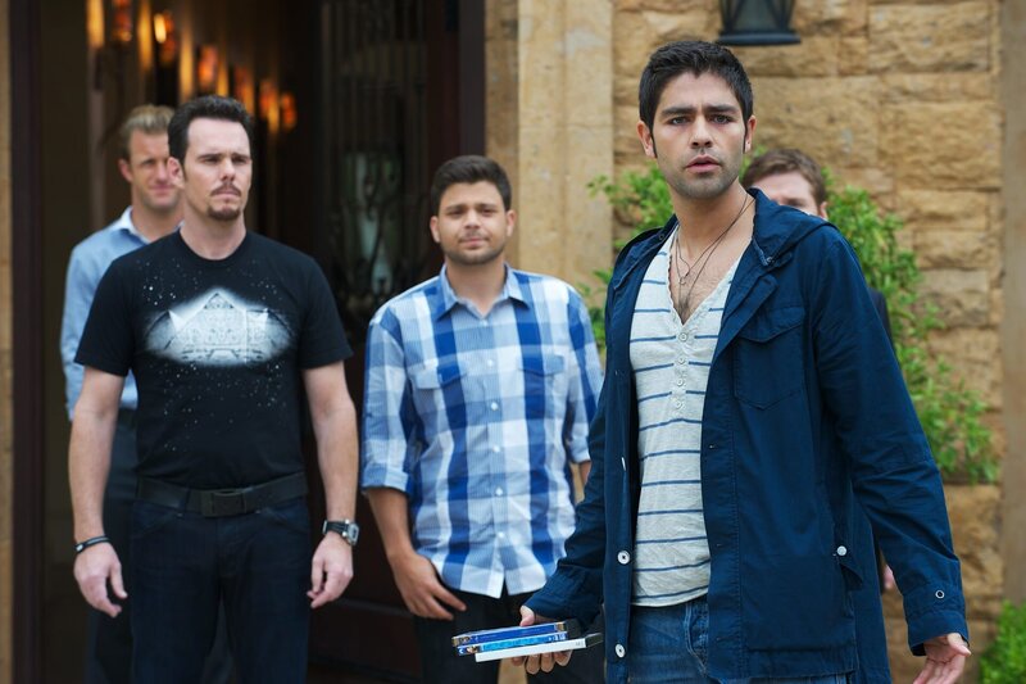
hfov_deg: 14.7
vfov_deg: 9.8
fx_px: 3989
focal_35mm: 140
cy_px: 342
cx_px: 513
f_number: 6.3
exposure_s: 1/160
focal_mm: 140
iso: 400
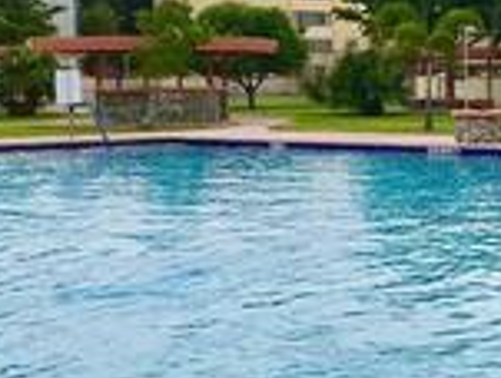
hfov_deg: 24.1
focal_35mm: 74
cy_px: 199
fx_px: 1074
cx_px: 587
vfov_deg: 20.0
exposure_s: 1/4566
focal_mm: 3.99
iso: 20
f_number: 1.8
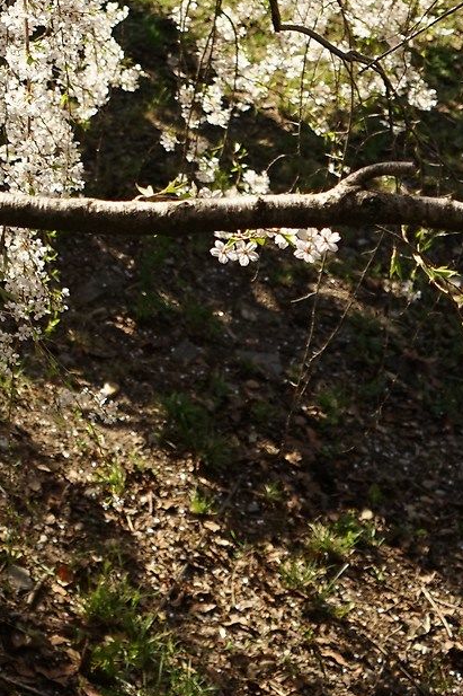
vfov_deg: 17.8
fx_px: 2104
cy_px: -141
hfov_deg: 12.0
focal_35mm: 109
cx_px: -236
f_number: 4
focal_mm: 28
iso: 250
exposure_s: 1/1000
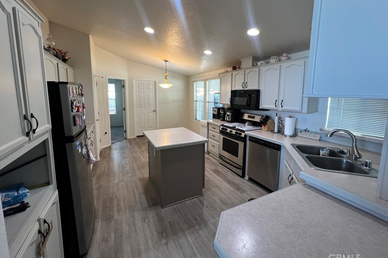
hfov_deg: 104.3
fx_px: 151
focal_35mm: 14
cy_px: 113
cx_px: 193
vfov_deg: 80.8
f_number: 1.8
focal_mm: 1.57
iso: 125
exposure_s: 1/60
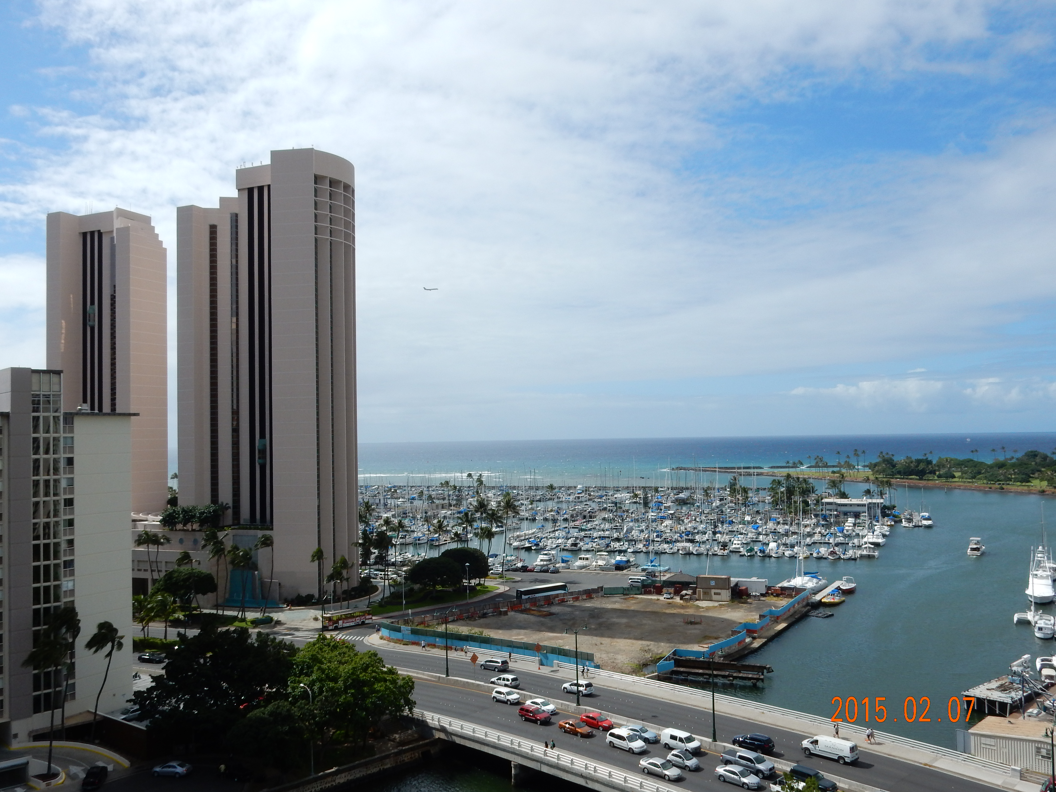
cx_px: 528
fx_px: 915
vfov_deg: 46.8
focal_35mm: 30
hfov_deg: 60.0
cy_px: 396
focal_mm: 5.4
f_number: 4
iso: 125
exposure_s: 1/2000
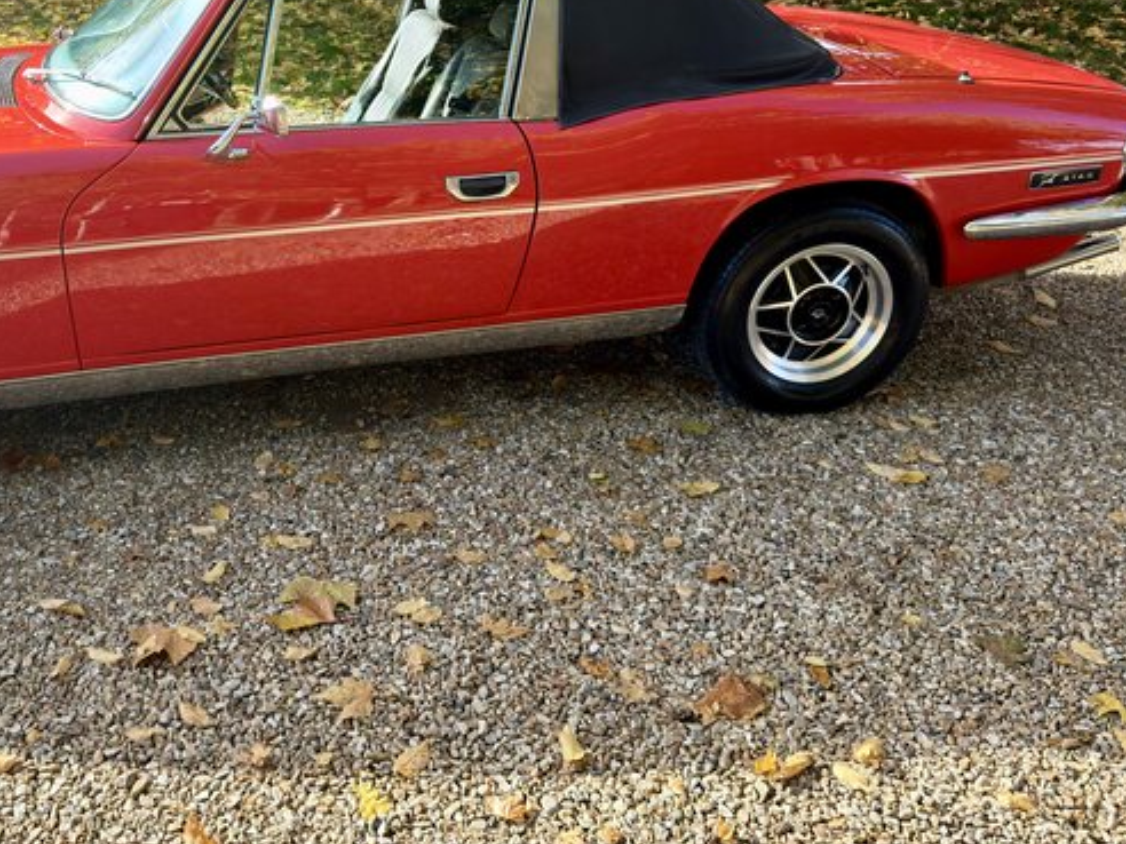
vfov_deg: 36.5
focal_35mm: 39
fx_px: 1269
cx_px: 316
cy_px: 290
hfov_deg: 46.5
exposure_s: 1/875
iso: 100
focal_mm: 6.76
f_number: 1.78
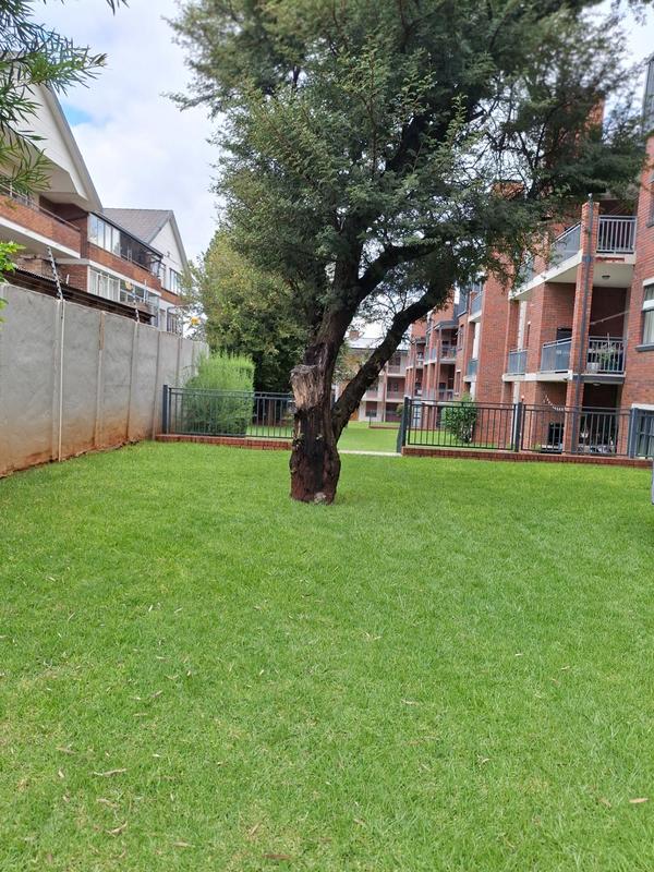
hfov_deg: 54.9
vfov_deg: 69.4
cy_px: 436
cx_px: 327
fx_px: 630
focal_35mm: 25
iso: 32
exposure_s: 1/2203
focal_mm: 4.69
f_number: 1.8
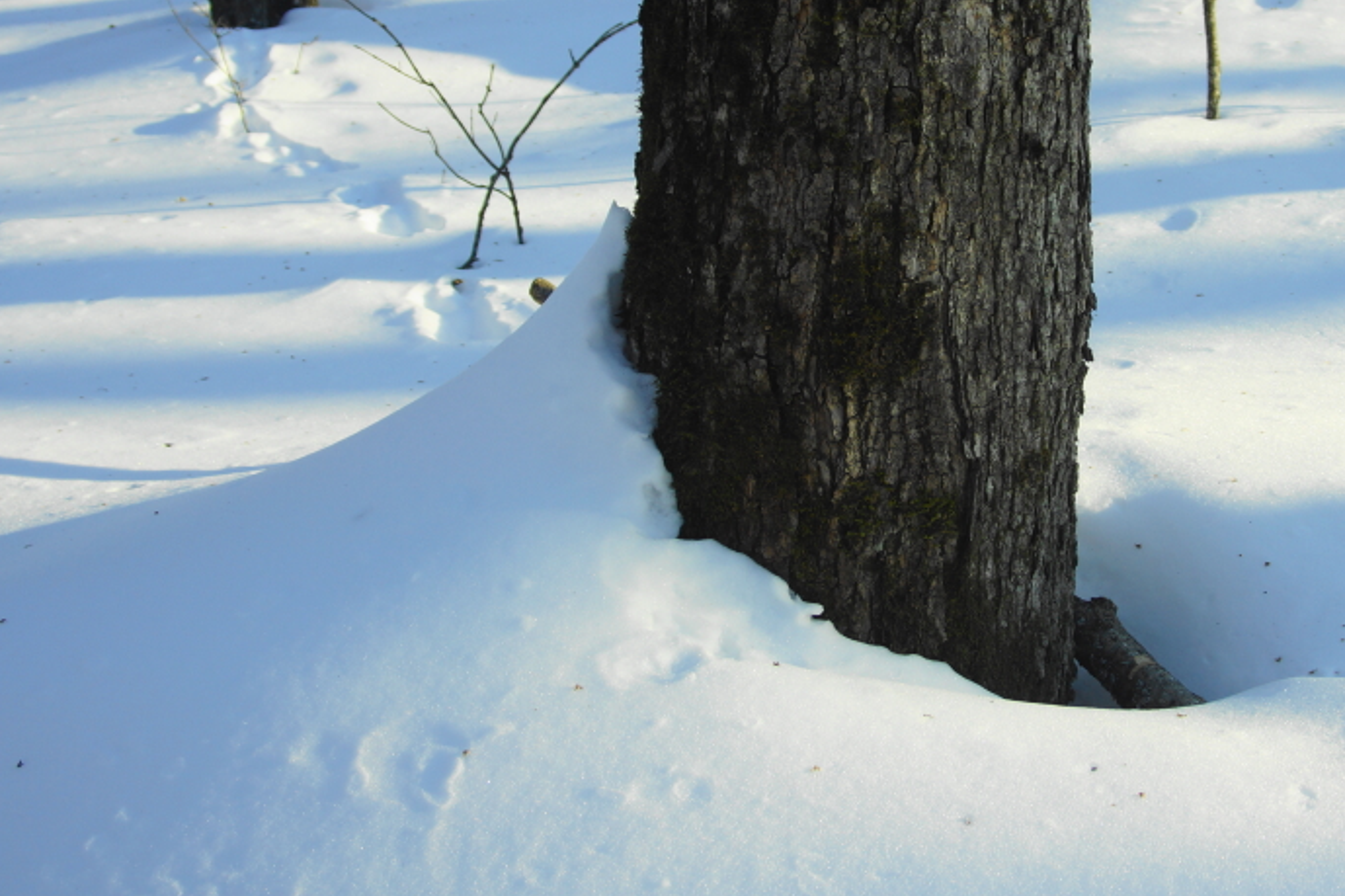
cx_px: 908
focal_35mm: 61
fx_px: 2278
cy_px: 351
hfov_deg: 32.6
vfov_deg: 22.2
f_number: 5.6
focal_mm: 28
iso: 100
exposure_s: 1/80
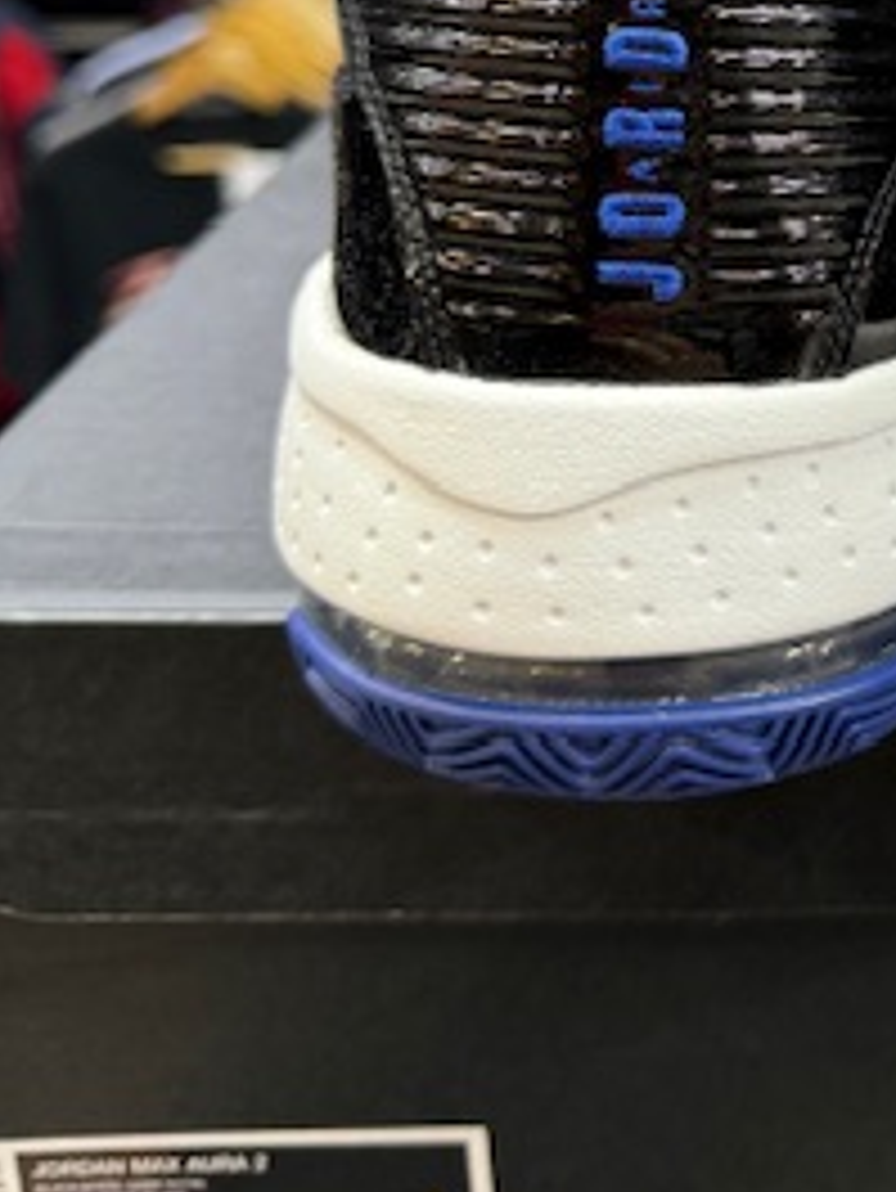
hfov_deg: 23.6
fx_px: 2000
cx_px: 1000
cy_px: 135
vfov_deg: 31.7
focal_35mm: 58
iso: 160
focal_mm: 6.76
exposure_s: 1/100
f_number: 1.78
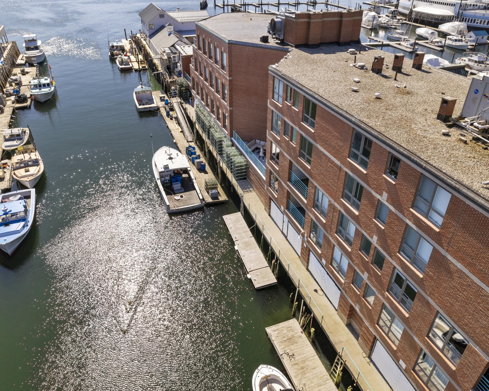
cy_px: 197
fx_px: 362
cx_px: 247
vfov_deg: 56.8
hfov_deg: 68.1
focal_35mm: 25
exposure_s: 1/90
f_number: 2.8
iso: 100
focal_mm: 8.38
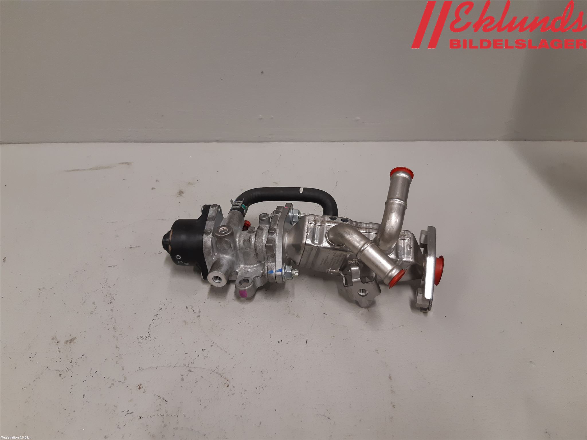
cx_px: 294
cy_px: 220
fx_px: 441
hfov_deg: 67.3
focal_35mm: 26
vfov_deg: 53.1
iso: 125
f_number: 1.7
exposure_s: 1/50
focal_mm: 3.93
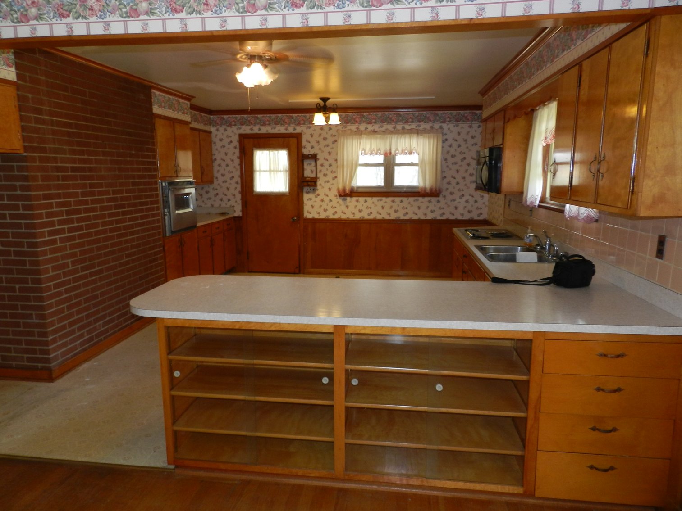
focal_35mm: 23
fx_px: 453
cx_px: 341
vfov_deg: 58.9
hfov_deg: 73.9
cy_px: 256
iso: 200
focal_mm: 4
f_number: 3.4
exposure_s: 1/30
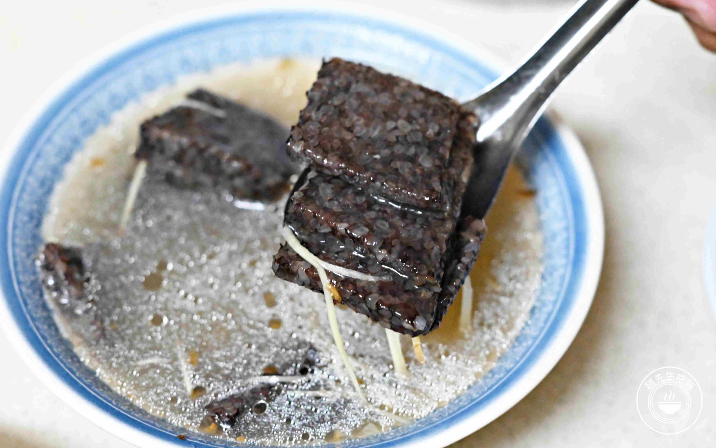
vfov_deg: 16.9
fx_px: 1502
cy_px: 215
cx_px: 359
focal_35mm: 77
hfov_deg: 26.8
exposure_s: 1/200
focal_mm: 50
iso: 4500
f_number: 3.2
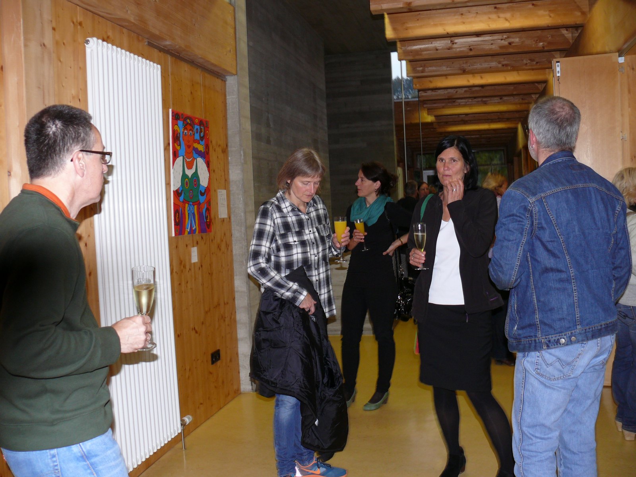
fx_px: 643
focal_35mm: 35
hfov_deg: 52.6
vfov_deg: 40.7
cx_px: 318
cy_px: 238
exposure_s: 1/30
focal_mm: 7.4
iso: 125
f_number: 2.8
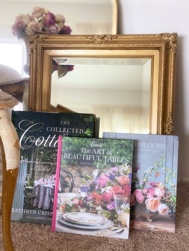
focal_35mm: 52
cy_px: 126
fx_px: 379
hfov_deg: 28.0
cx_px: 94
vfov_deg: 36.8
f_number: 2
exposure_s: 1/40
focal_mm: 6
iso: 125
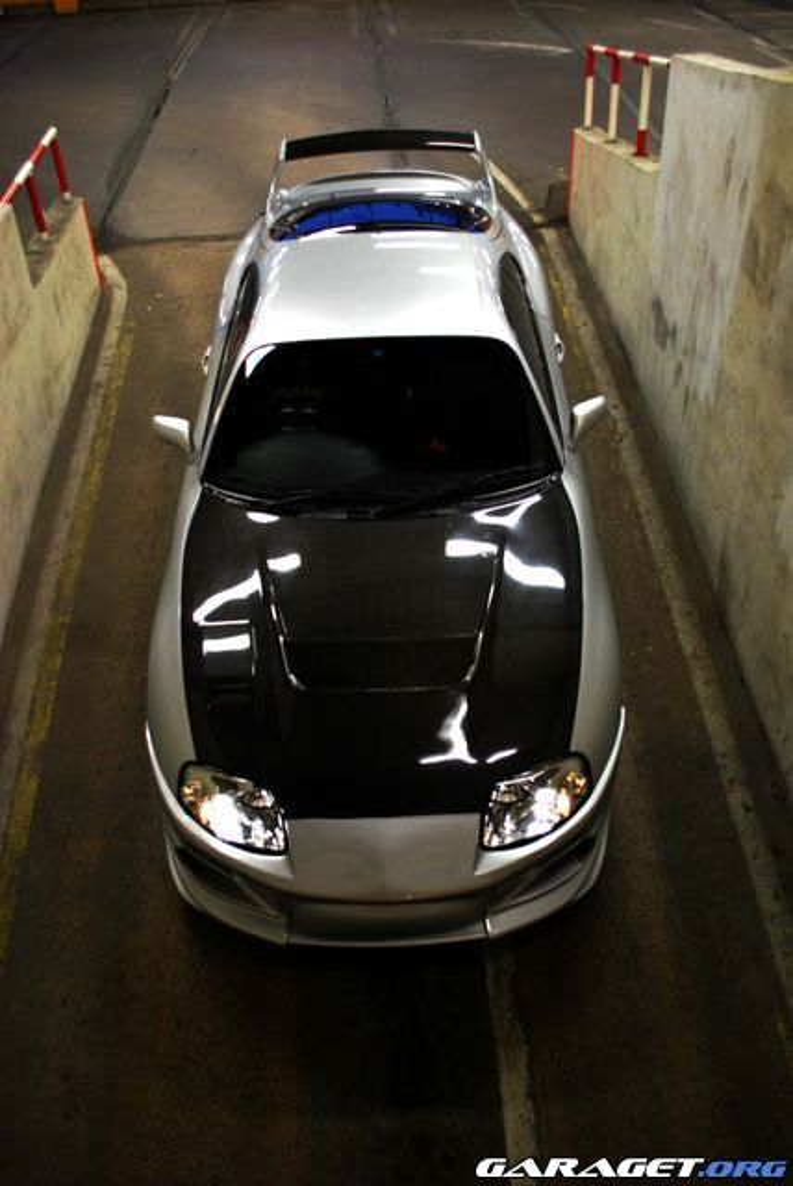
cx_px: 396
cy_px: 593
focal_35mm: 33
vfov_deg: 57.2
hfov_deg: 40.0
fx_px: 1088
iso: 560
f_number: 4
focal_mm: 22
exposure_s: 1/30
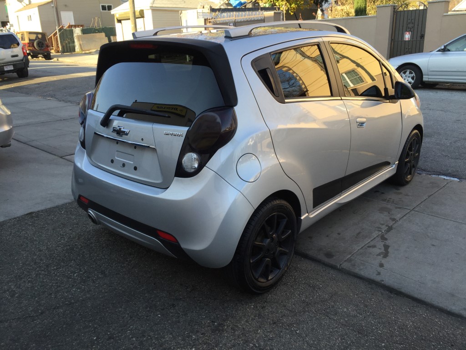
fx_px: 390
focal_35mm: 29
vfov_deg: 48.2
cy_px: 175
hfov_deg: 61.7
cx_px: 233
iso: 32
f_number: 2.2
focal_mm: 4.15
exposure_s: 1/359
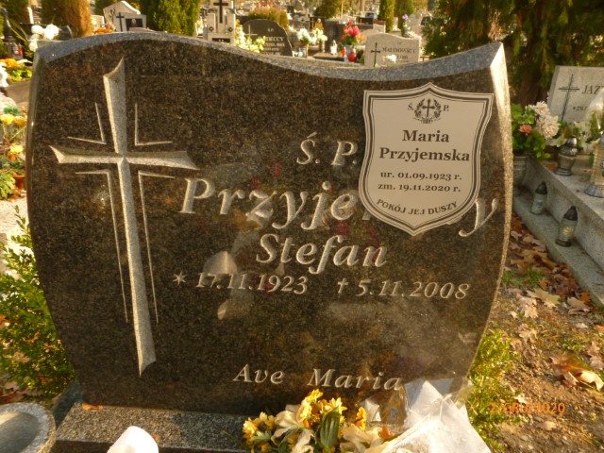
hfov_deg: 63.4
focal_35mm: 28
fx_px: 489
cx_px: 302
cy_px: 226
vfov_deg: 49.7
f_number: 3.3
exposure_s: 1/200
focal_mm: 5
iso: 200
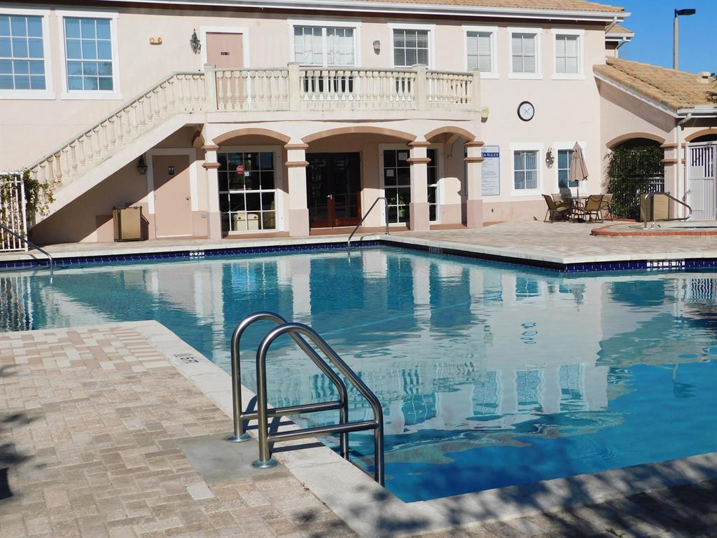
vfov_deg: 32.2
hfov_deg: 42.1
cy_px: 269
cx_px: 358
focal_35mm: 45
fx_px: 932
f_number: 7.4
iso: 125
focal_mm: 8
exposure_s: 1/800
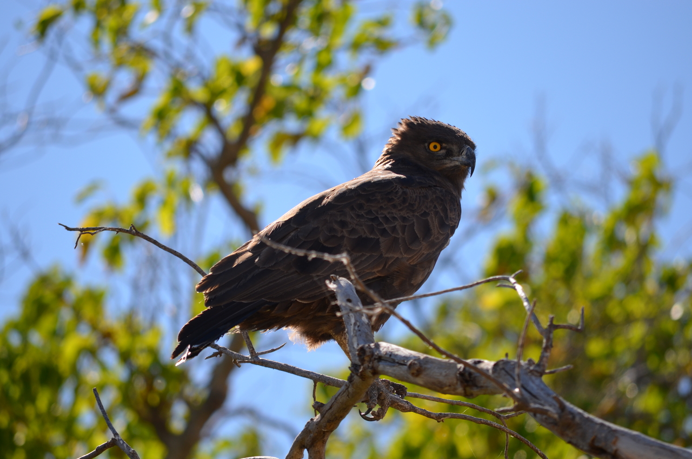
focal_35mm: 450
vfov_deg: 3.0
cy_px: 230
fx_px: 8633
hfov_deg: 4.6
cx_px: 346
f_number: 6.3
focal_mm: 300
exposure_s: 1/640
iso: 200
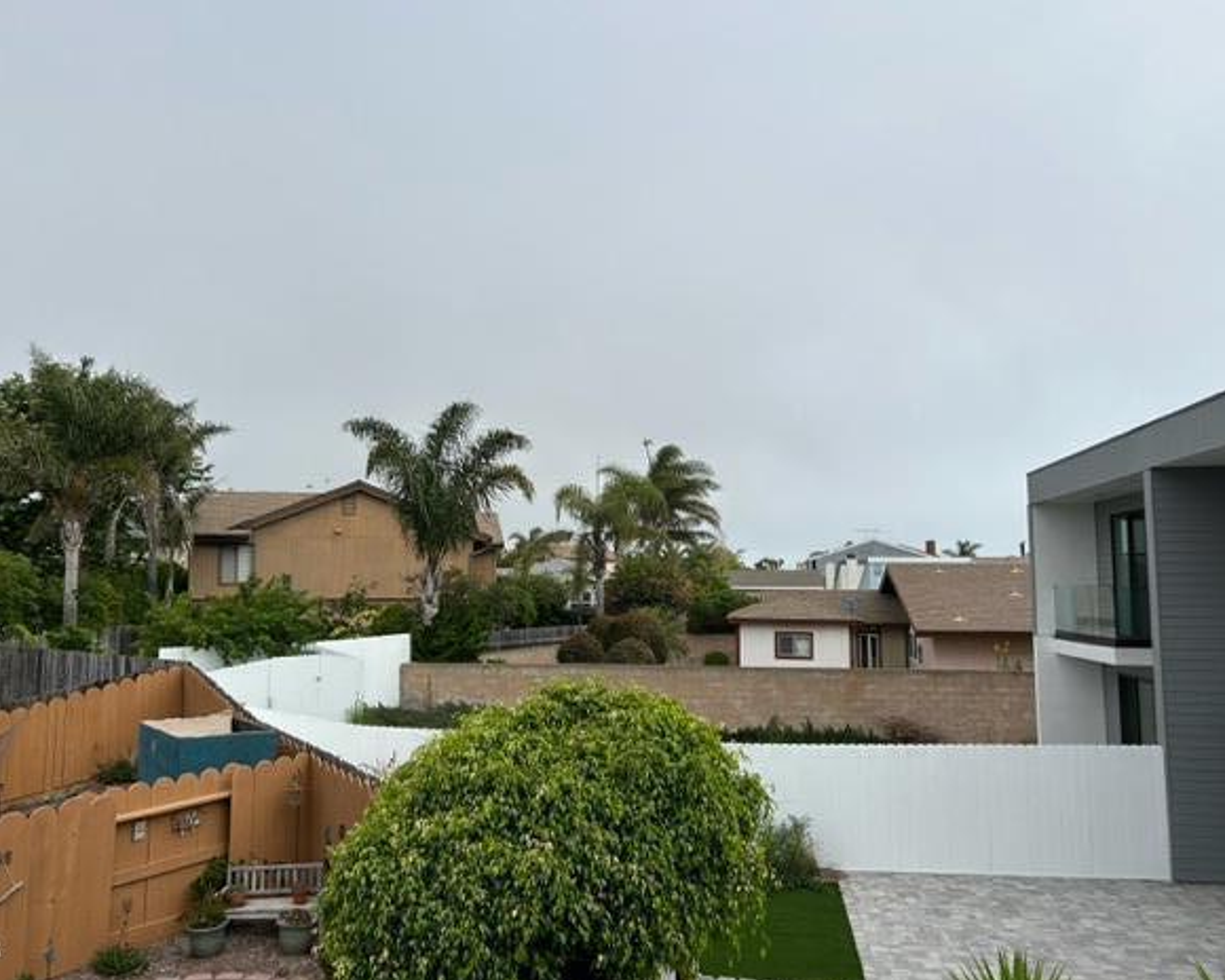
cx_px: 570
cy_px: 488
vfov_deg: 51.5
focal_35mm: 28
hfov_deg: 62.1
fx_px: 1015
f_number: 1.5
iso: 50
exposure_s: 1/8000
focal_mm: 5.7
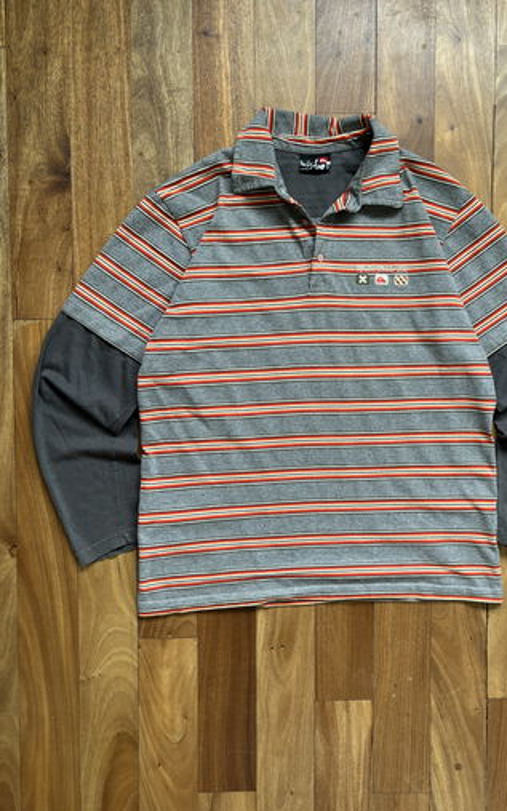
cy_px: 413
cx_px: 307
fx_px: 641
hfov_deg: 42.9
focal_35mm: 29
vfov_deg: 64.6
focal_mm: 5.96
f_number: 1.6
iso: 125
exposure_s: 1/121
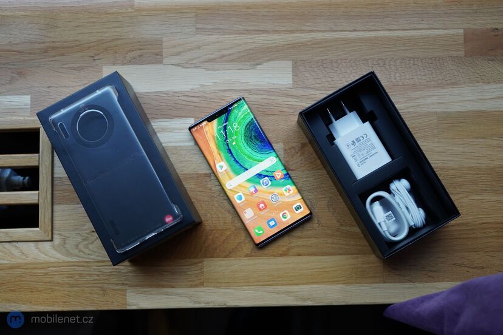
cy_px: 168
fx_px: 545
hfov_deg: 49.6
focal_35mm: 39
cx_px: 252
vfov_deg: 34.2
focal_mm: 39
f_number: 4
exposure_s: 1/200
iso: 1000
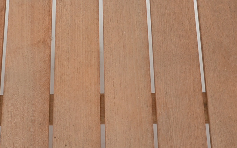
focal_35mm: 105
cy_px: 142
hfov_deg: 19.7
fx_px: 678
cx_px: 72
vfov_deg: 12.3
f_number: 11
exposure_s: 1/125
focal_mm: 22
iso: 320
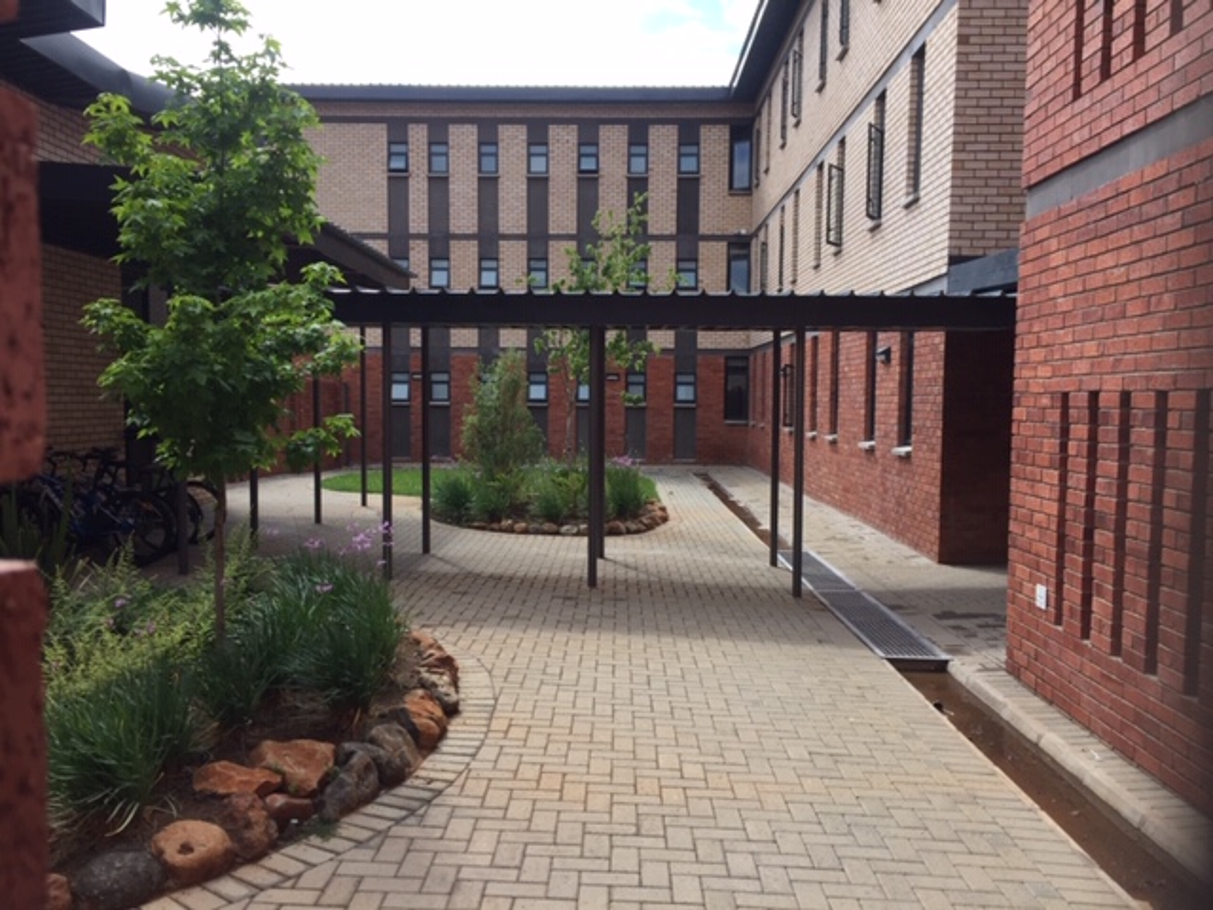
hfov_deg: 61.7
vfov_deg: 48.2
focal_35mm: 29
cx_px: 606
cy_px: 455
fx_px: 1016
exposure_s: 1/920
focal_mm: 4.15
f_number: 2.2
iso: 32
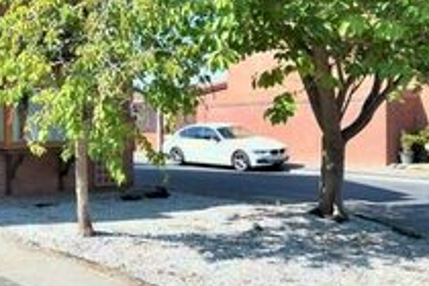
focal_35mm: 50
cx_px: 49
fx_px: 596
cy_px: 136
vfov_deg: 27.0
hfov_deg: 37.2
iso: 100
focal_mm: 10
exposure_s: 1/250
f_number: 5
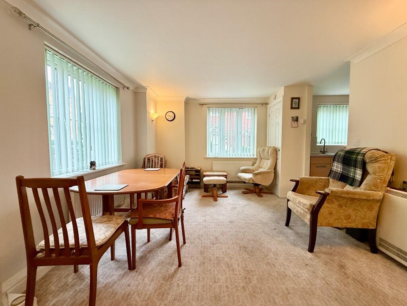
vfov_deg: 85.7
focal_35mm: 14
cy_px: 153
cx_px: 204
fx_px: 165
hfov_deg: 102.1
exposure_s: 1/50
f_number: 2.2
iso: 200
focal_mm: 2.22
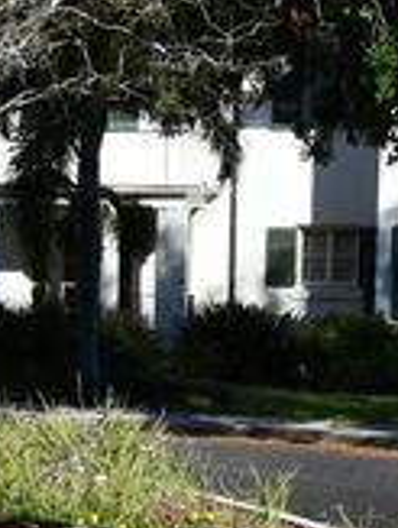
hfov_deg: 7.1
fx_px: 2993
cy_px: 428
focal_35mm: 196
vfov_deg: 10.0
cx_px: -608
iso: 100
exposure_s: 1/250
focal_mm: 26
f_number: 8
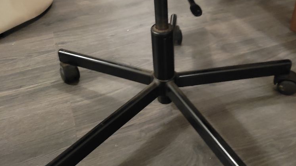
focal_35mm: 38
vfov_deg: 30.5
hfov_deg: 52.8
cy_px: 35
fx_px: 298
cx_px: 149
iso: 5962
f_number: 1.79
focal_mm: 4.74
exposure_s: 1/17
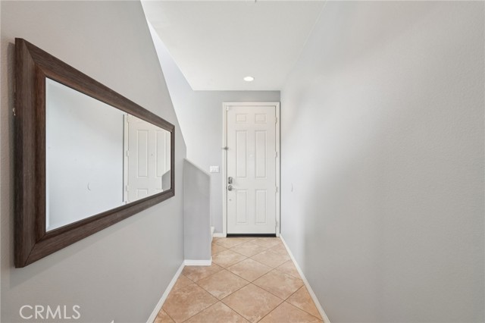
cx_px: 242
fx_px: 215
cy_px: 162
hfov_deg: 96.8
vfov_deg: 73.7
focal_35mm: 16
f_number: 8
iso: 400
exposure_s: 1/6
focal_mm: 16
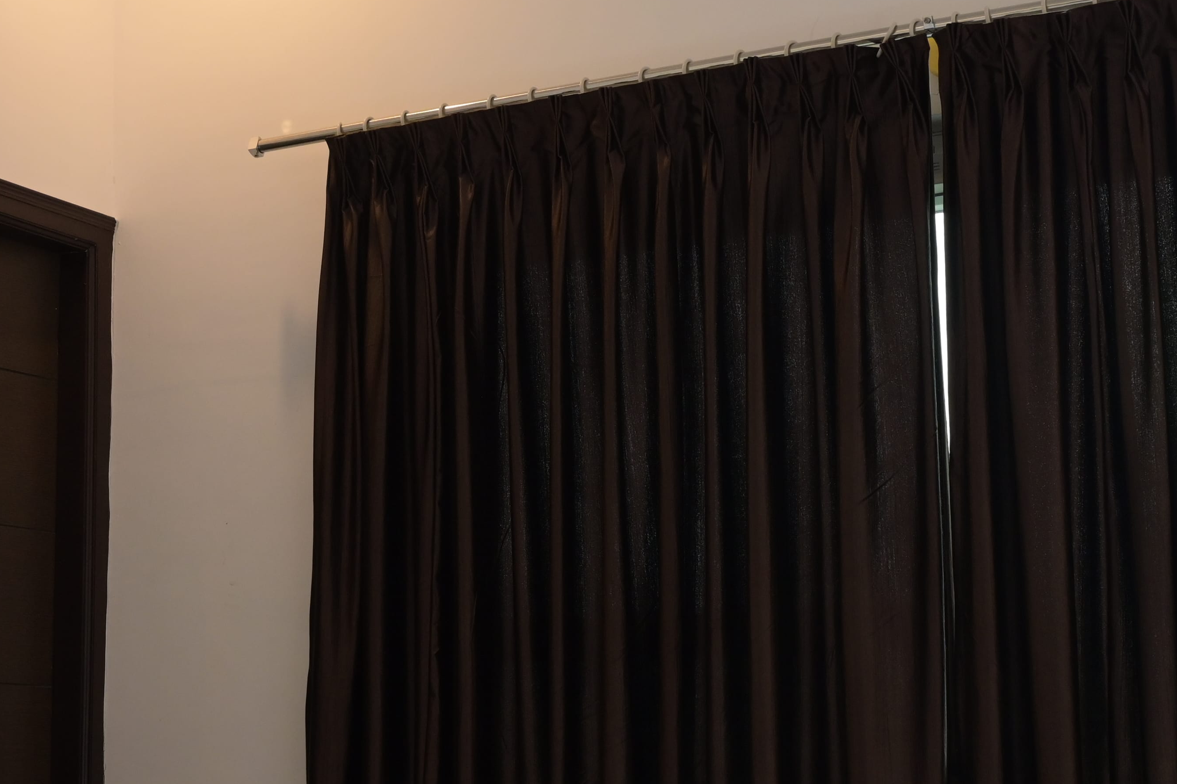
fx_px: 2419
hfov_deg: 27.1
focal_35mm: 74
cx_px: 361
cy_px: 415
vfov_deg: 18.4
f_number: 5
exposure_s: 1/50
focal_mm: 24
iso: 500
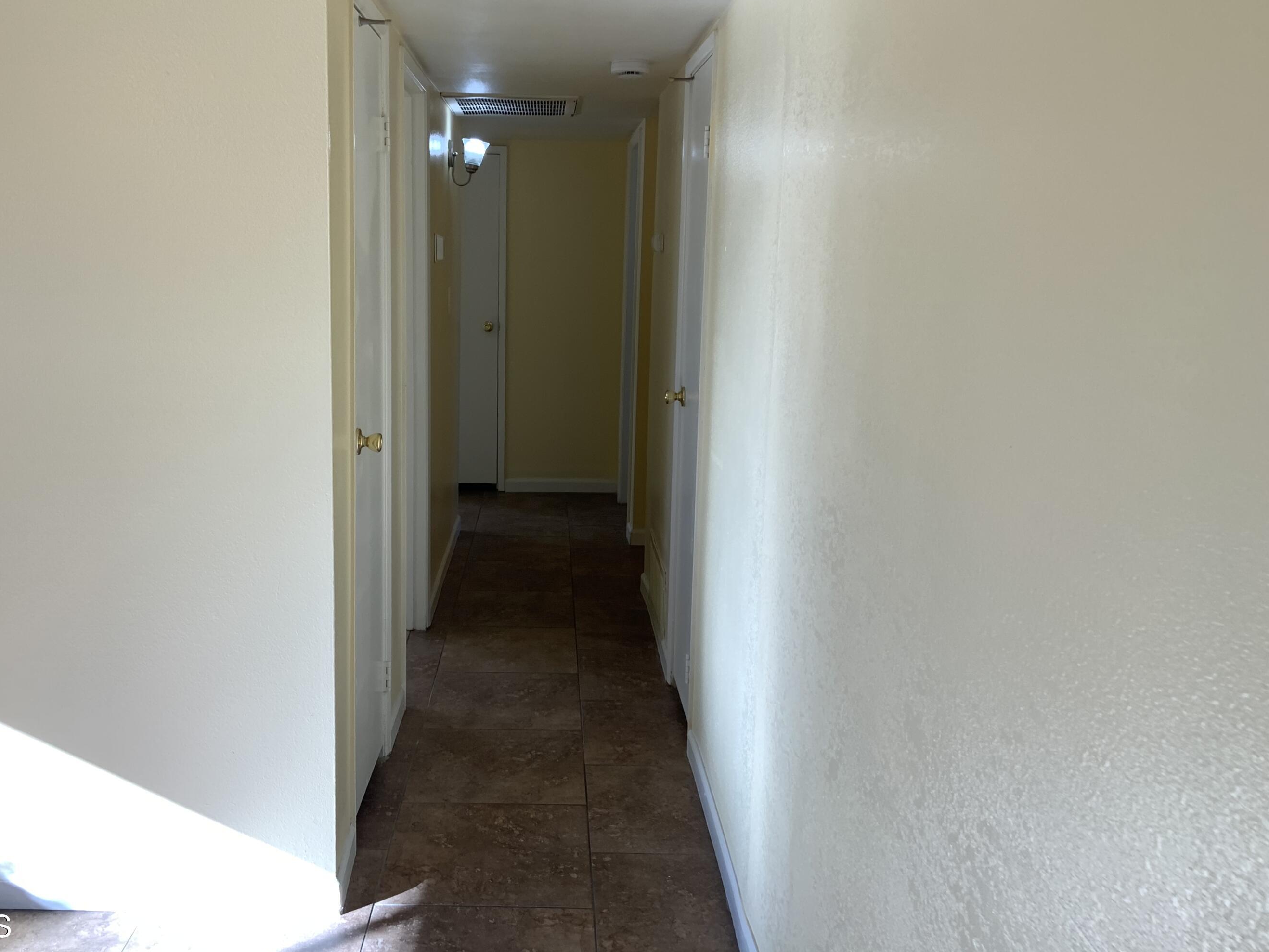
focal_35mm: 33
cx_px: 552
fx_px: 1210
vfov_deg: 42.9
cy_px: 434
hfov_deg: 55.2
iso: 20
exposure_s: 1/120
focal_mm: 3
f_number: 1.8
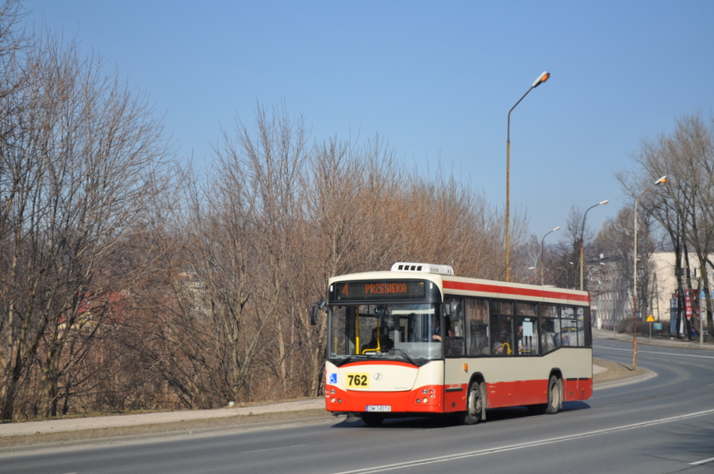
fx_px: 1634
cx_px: 357
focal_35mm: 82
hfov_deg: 24.6
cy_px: 237
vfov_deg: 16.5
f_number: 6.3
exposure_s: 1/1600
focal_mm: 55
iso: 400
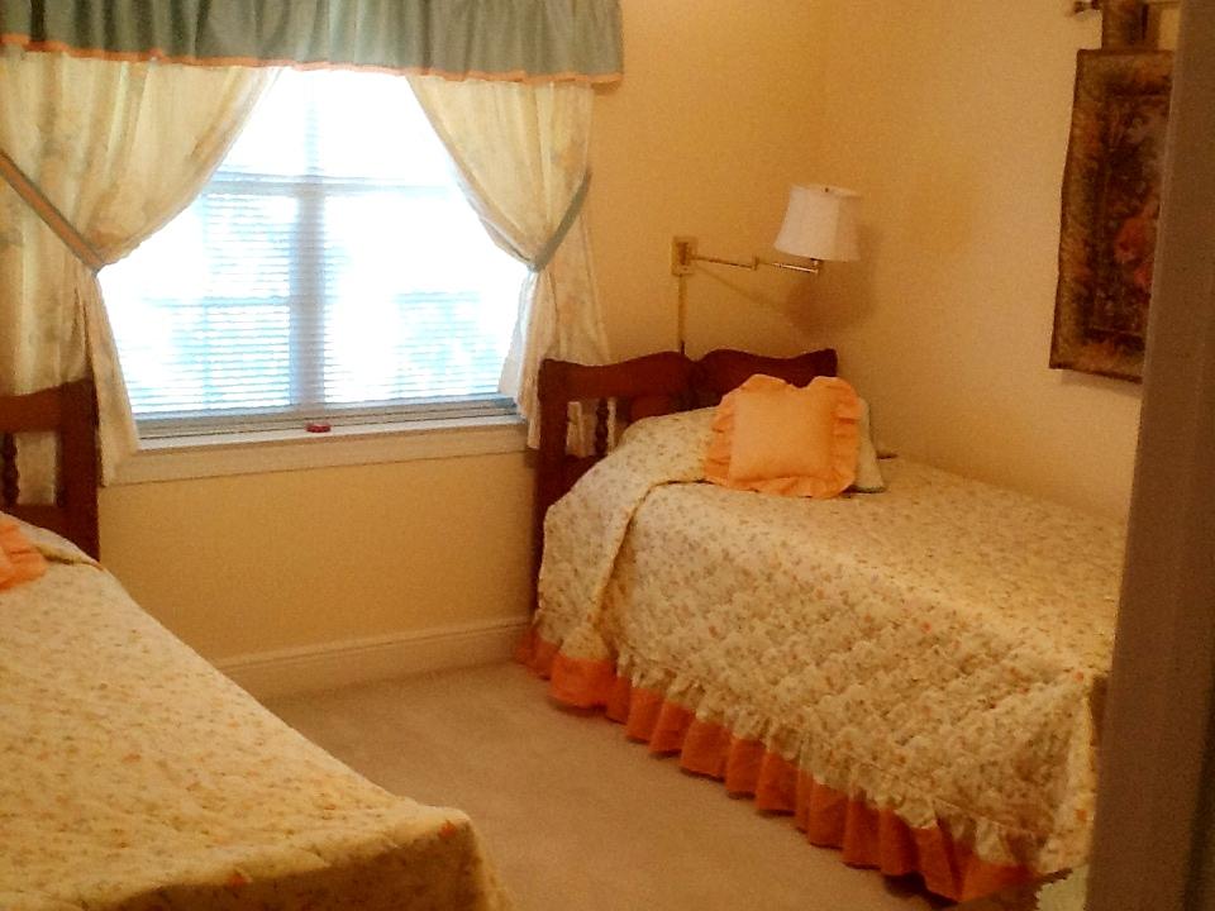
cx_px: 608
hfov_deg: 42.9
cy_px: 456
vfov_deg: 32.9
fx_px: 1544
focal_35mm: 44
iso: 64
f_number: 2.4
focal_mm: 2.03
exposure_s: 1/33
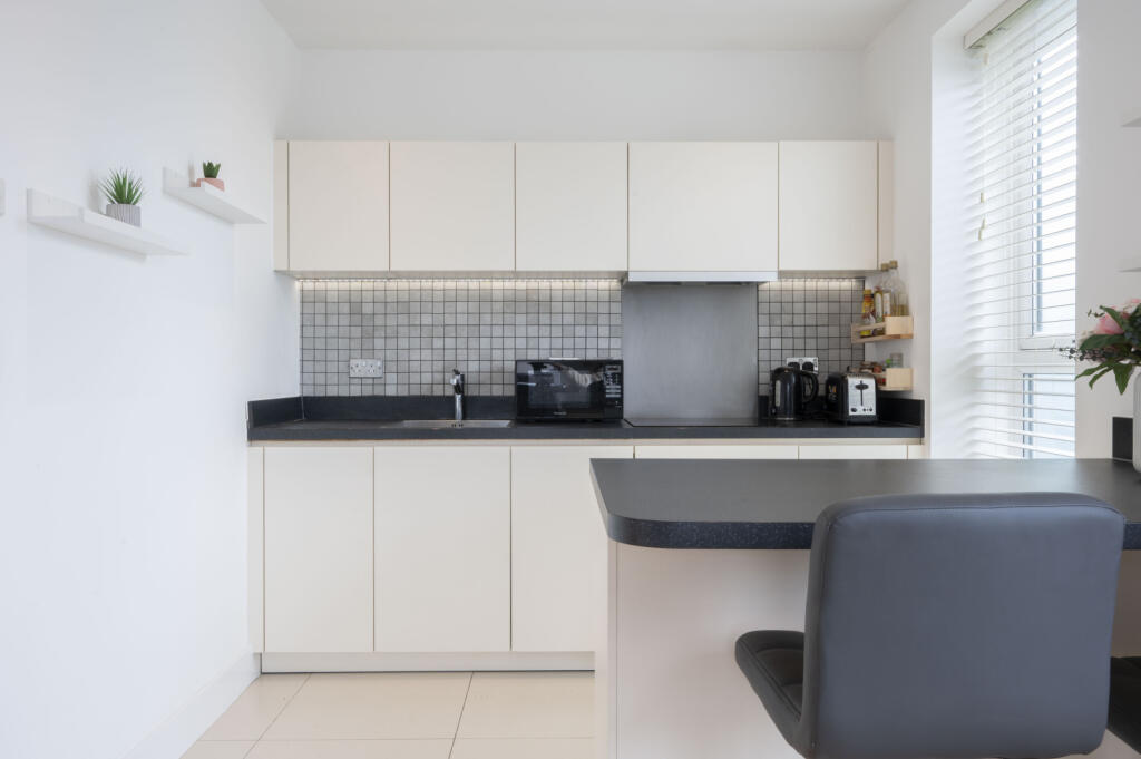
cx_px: 570
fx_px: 808
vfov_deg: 50.3
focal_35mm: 26
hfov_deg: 70.5
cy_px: 380
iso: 250
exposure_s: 1/10
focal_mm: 25.5
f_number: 16
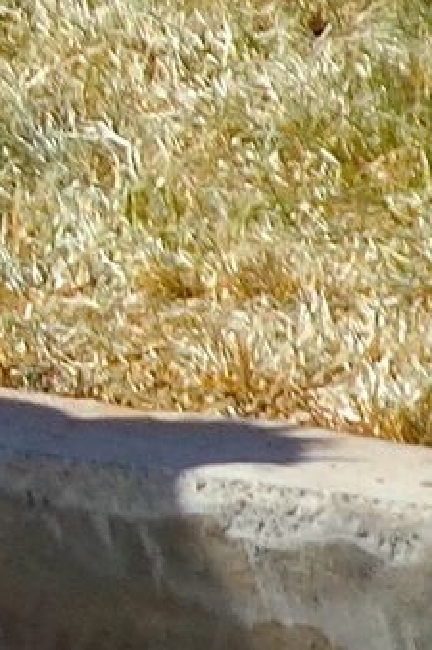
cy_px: -774
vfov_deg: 2.8
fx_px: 13333
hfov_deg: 1.8
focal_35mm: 740
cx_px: -1784
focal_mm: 37.1
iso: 125
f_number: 5.6
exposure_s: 1/250
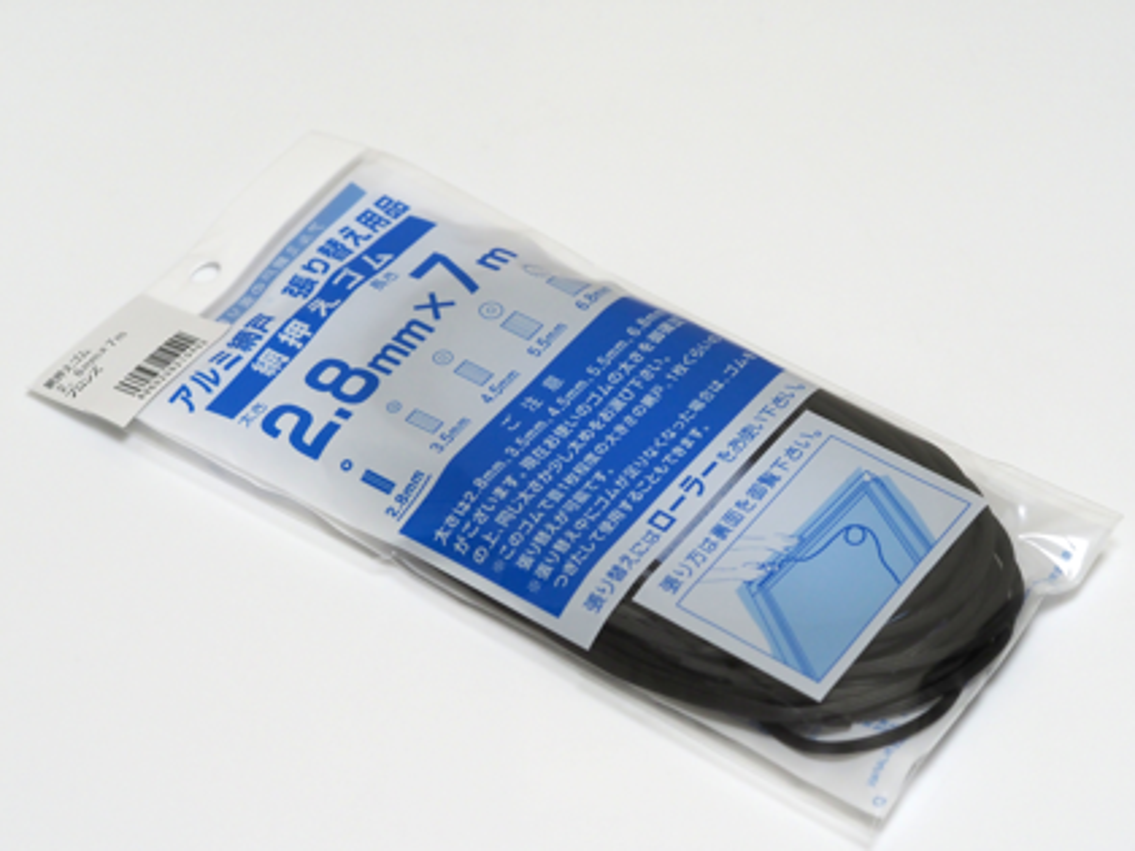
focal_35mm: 120
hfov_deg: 16.4
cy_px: 426
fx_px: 3935
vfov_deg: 12.3
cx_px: 568
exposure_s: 1/125
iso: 1000
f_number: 4.5
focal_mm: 60
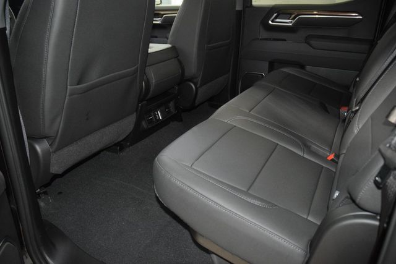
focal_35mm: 27
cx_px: 198
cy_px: 132
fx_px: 297
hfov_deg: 67.4
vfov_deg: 48.0
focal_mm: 18
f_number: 3.5
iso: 3200
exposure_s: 1/40
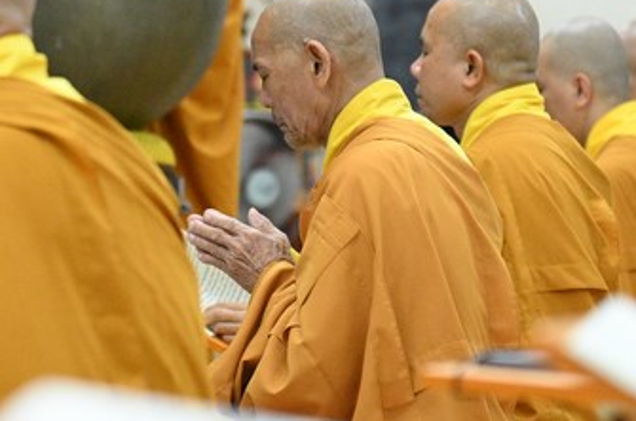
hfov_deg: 8.8
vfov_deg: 5.9
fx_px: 4108
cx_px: 253
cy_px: 173
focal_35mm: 233
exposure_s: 1/200
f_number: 4
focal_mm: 120
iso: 12800
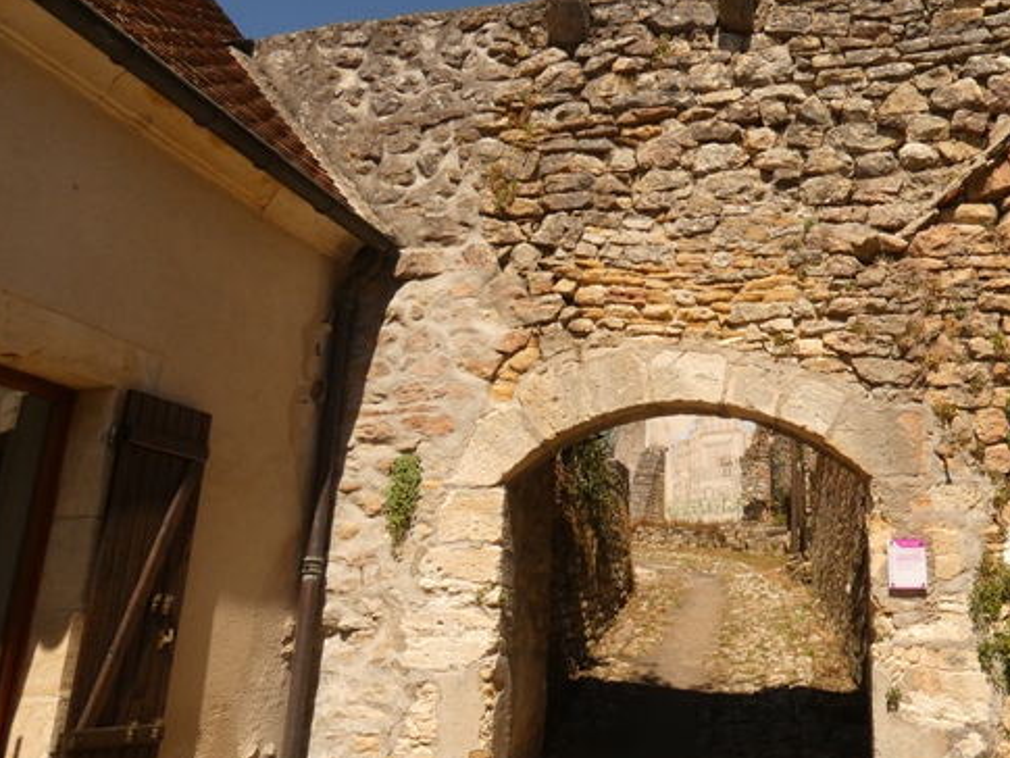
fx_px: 963
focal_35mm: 33
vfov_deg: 43.0
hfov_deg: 54.2
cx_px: 679
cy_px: 398
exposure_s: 1/800
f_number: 4
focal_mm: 3.6
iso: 80
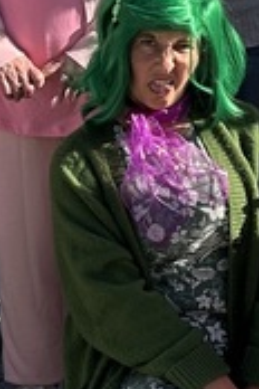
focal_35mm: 159
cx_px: 286
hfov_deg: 8.6
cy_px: -63
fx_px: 1716
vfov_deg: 12.6
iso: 50
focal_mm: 5.7
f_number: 1.5
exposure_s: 1/2353
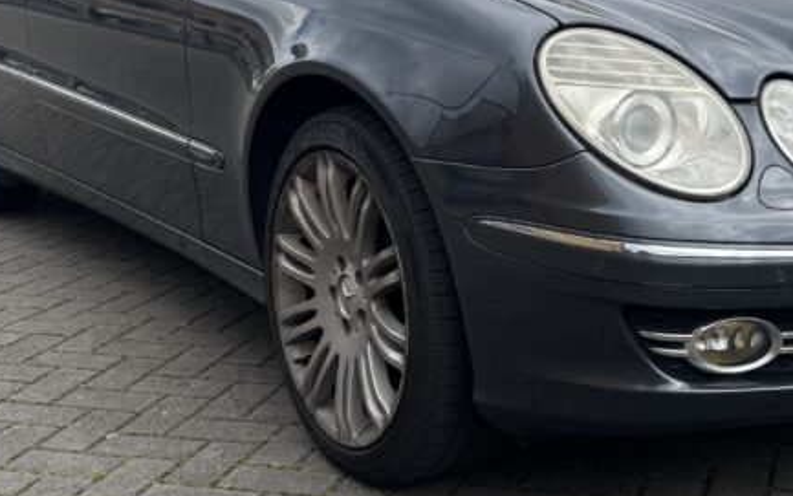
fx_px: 1016
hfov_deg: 41.8
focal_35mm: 47
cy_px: 157
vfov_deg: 27.3
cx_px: 560
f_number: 1.78
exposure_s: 1/2041
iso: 80
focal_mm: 6.76
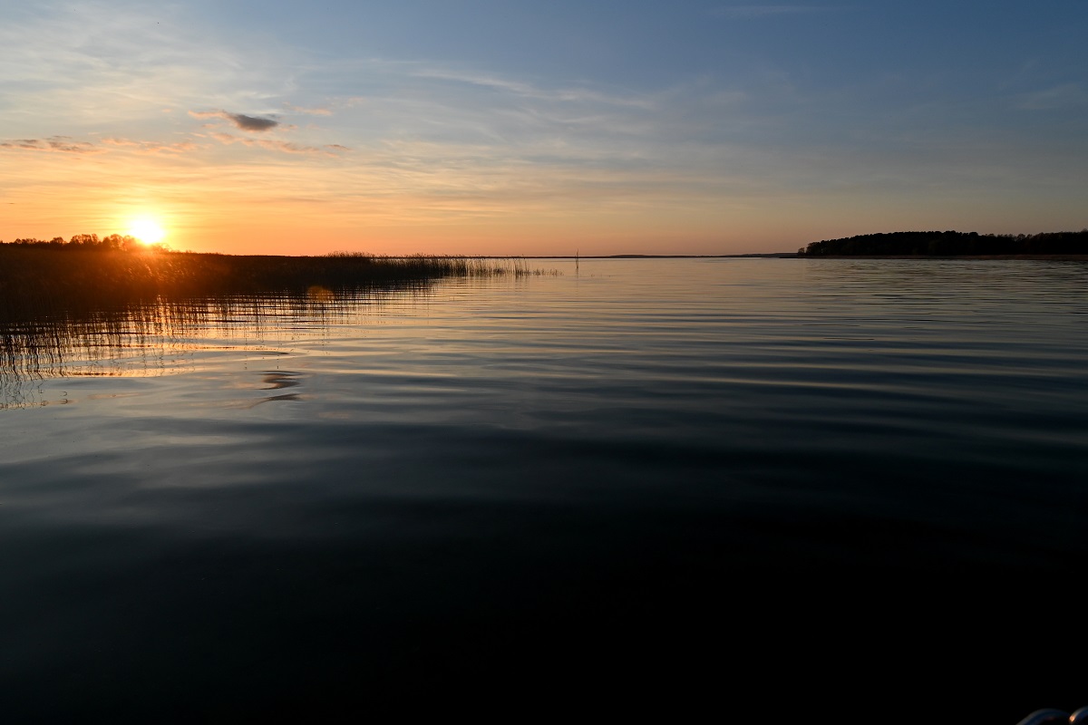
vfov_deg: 67.4
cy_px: 362
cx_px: 544
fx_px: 544
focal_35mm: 18
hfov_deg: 90.0
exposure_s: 1/320
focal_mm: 12
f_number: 6.3
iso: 100
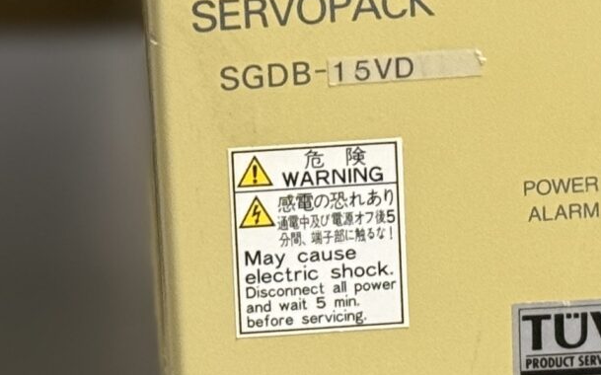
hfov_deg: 9.8
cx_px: 331
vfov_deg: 6.1
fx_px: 3504
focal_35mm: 214
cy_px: 71
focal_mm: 6.76
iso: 200
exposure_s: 1/33
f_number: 1.78
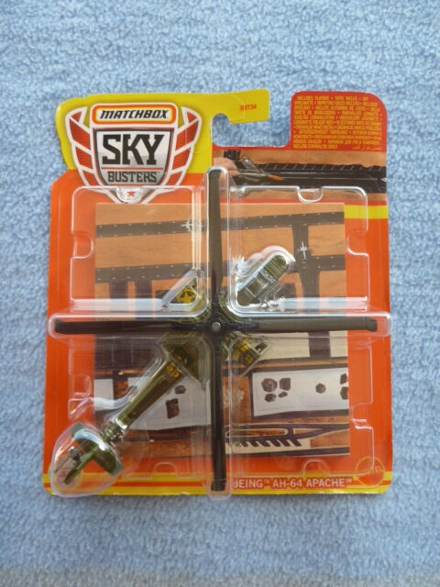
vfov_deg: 69.4
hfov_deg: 54.9
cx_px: 220
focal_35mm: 25
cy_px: 294
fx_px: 424
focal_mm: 4.1
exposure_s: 1/125
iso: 80
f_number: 3.5
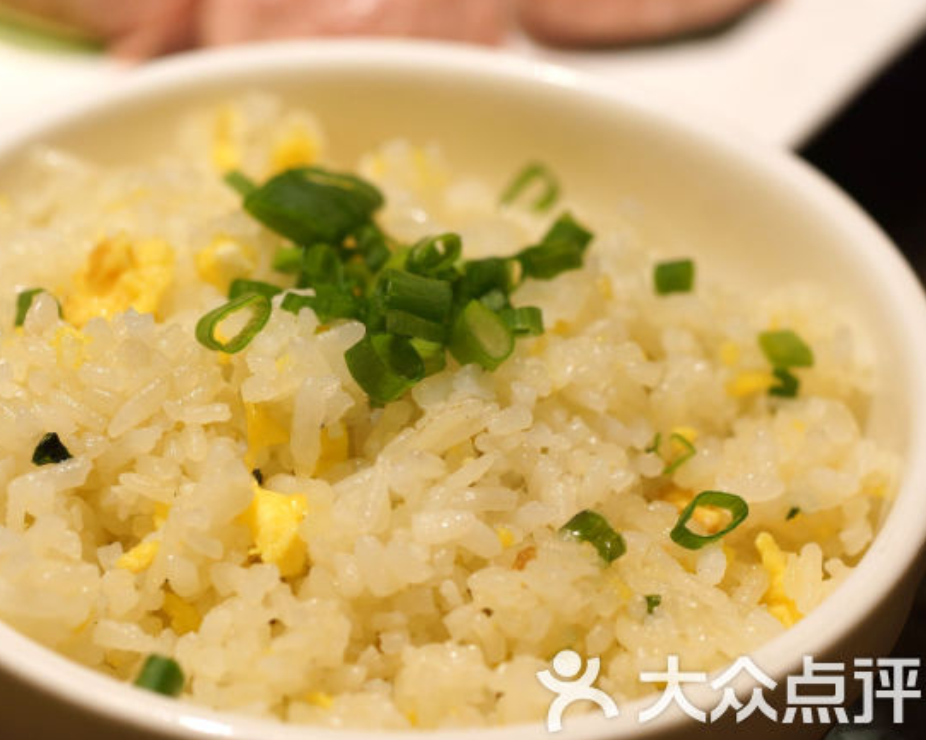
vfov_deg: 16.9
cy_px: 380
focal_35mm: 91
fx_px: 2493
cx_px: 367
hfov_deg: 21.0
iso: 320
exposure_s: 1/80
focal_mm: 50
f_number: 4
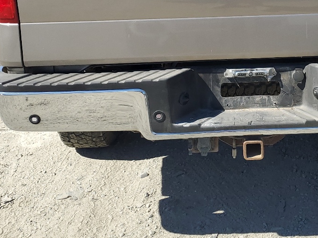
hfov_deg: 30.8
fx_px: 560
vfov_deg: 23.1
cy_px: 1
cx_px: 258
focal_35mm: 61
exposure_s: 1/2500
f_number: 1.5
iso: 50
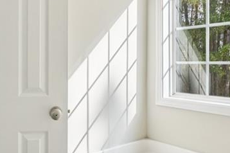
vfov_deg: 33.3
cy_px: 65
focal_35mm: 40
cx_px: 89
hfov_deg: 48.1
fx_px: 255
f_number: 8
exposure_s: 1/30
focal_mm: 14
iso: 100
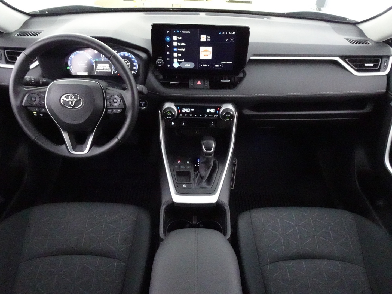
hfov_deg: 71.6
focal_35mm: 24
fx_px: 272
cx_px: 196
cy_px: 147
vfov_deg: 56.8
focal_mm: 4.25
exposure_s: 1/20
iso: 3200
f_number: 3.5
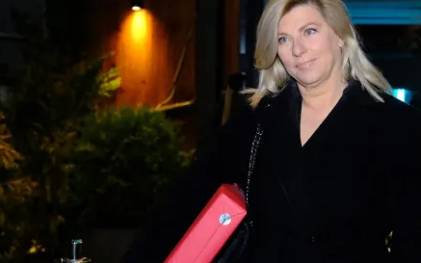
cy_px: 193
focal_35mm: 78
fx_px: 895
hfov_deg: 26.4
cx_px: 264
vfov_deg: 16.6
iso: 2000
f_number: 2.8
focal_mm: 29.2
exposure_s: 1/125
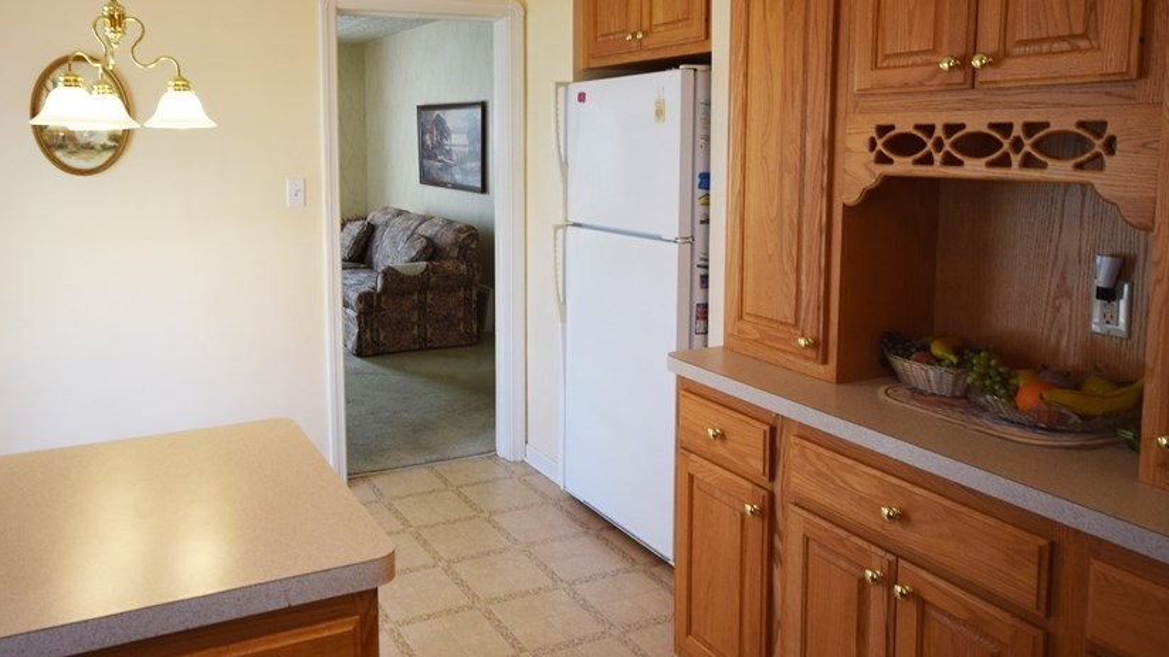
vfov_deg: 39.7
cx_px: 447
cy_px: 217
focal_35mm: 29
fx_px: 899
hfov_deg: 65.2
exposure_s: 1/60
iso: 400
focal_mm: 14
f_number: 4.8
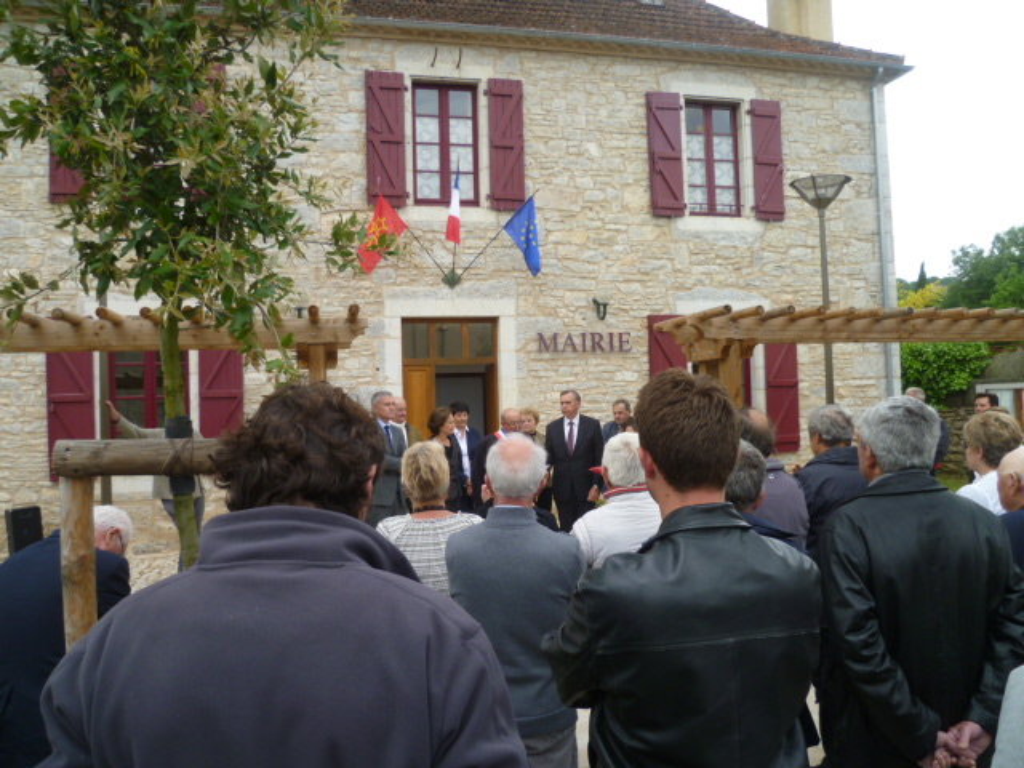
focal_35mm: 28
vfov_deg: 49.7
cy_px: 384
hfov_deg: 63.4
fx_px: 828
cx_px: 512
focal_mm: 5
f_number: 2.8
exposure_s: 1/320
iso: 80
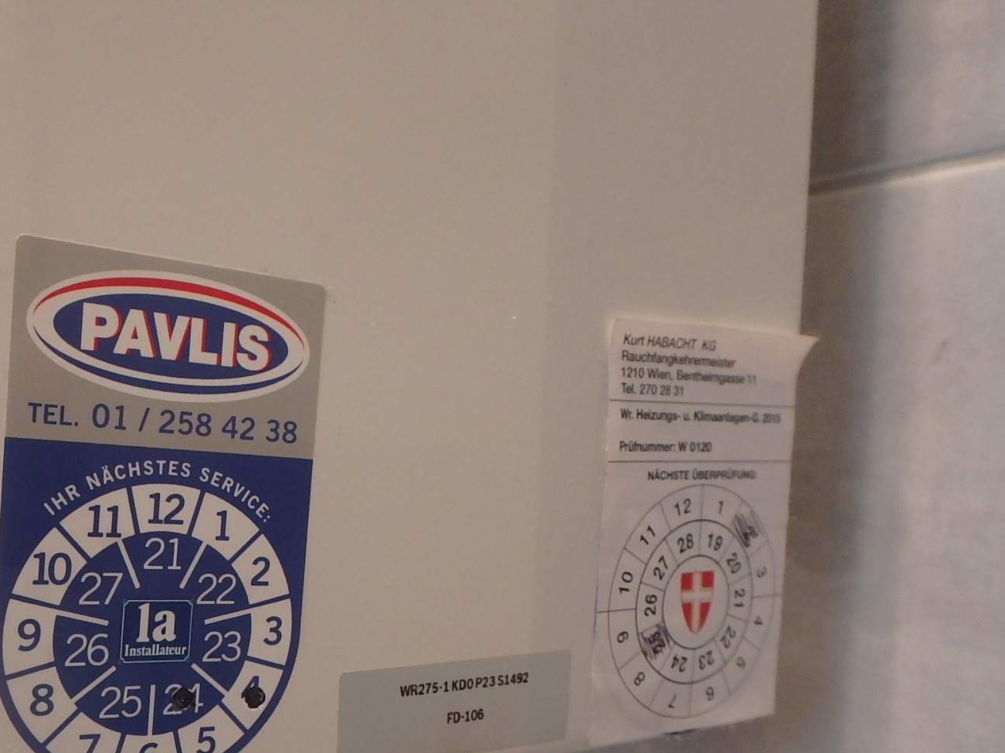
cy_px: 531
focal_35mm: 31
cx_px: 273
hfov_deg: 56.0
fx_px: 900
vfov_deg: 44.4
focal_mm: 3.7
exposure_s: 1/30
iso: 320
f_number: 3.5
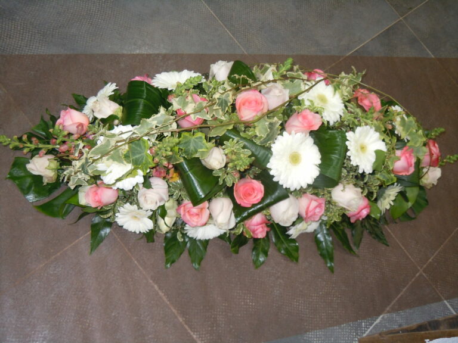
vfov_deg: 36.8
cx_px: 229
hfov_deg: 47.9
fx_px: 516
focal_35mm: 39
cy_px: 172
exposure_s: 1/30
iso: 200
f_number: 3.7
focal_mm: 7.1
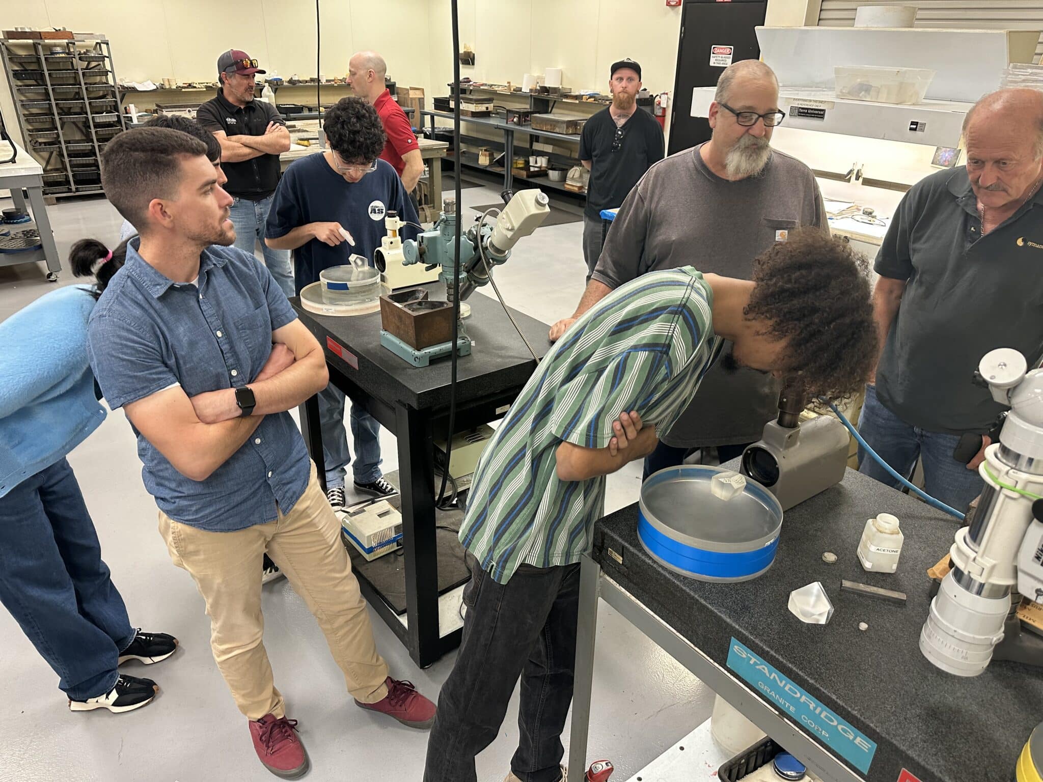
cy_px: 391
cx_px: 522
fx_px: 723
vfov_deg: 56.8
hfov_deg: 71.6
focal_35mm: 24
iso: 200
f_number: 1.78
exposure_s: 1/60
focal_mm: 6.86
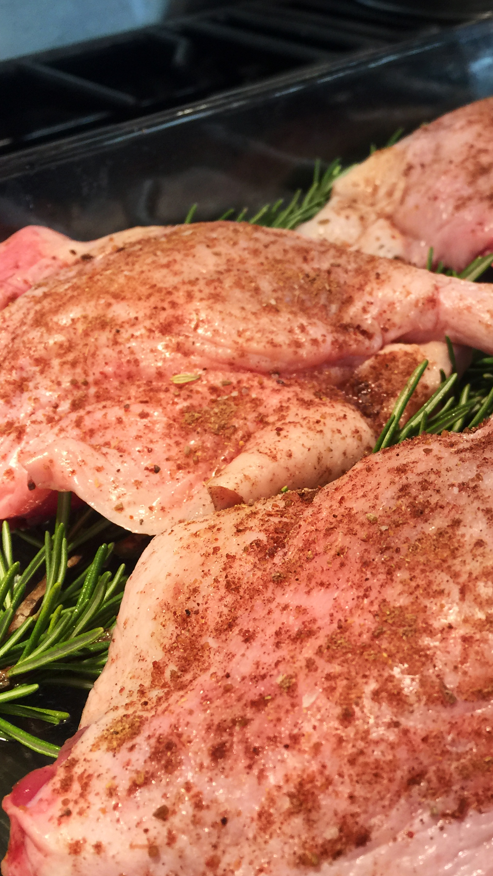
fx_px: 999
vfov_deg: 47.4
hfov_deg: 26.2
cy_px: 441
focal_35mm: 43
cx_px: 497
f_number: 2.2
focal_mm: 4.15
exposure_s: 1/30
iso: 40
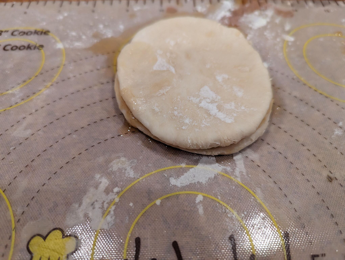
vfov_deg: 56.9
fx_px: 240
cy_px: 130
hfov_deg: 71.5
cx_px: 172
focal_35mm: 24
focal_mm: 6.81
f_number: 1.85
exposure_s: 1/120
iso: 469
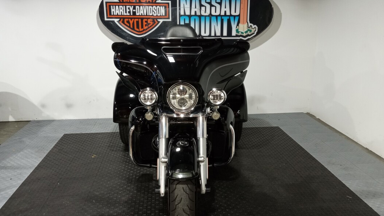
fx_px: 316
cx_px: 194
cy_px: 111
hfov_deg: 62.6
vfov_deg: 37.8
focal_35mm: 31
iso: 382
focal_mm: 3.71
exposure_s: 1/40
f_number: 2.2
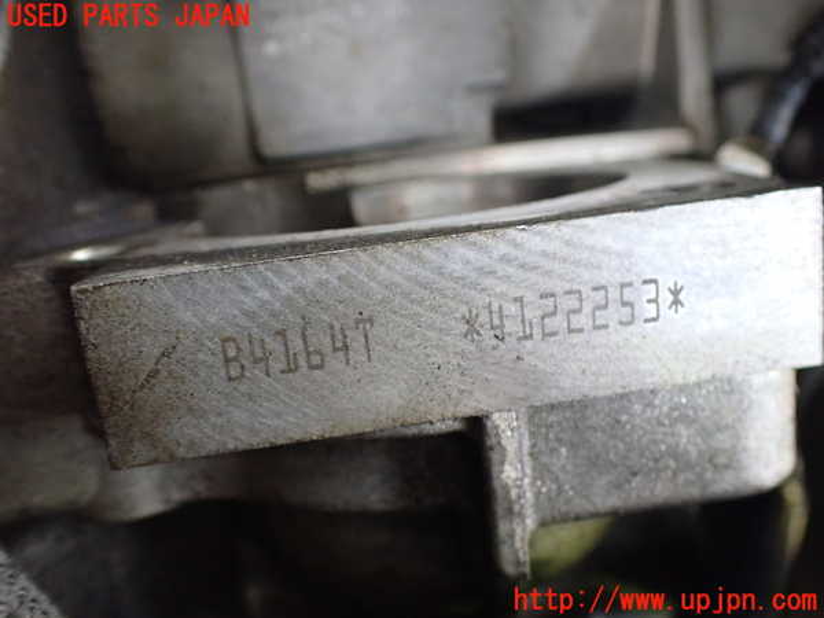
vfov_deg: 46.8
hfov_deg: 60.0
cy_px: 309
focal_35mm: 30
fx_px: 714
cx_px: 412
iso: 800
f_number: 2.3
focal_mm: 5.4
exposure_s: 1/50
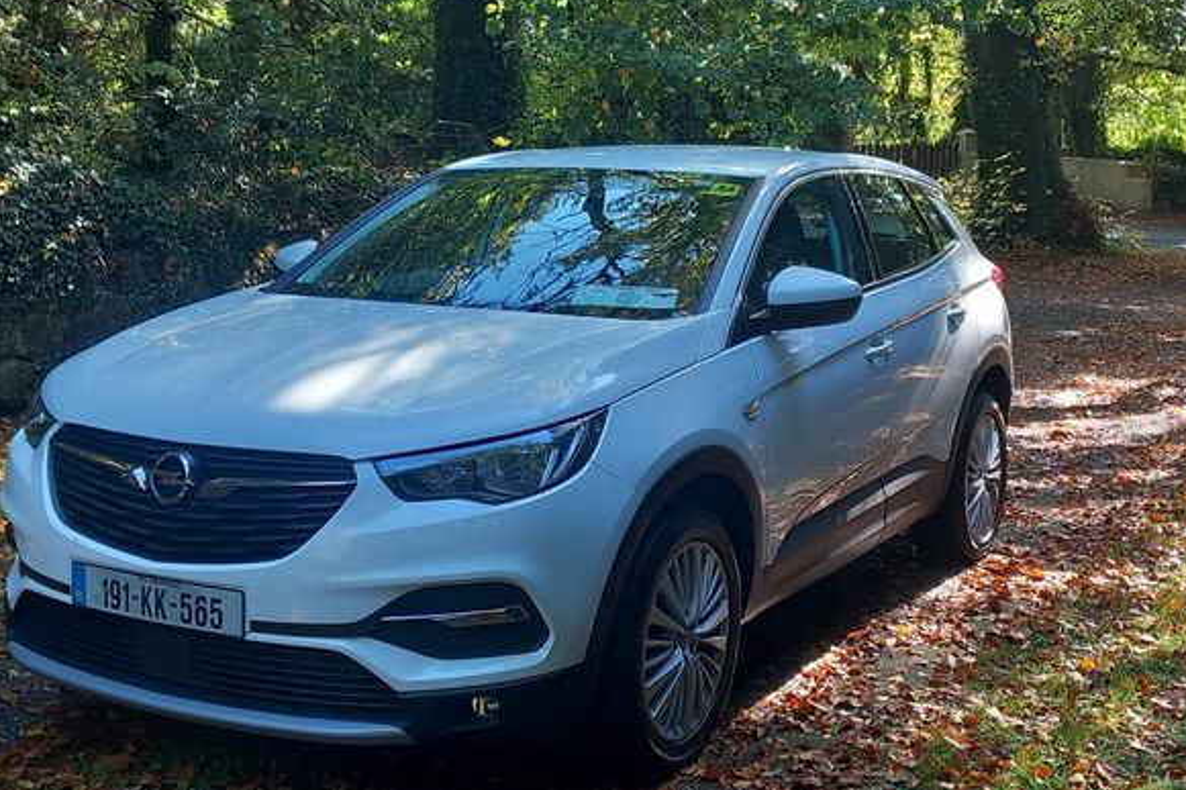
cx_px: 610
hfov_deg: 63.7
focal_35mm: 29
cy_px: 333
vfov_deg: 44.8
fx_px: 955
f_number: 1.8
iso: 50
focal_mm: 4
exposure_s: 1/50
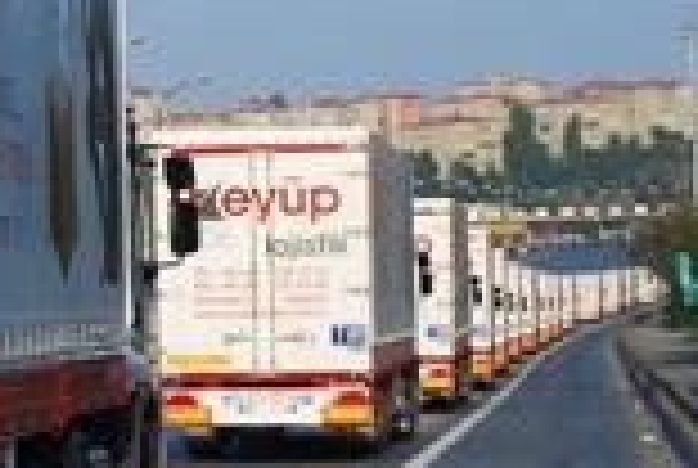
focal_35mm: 243
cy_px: 104
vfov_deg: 5.7
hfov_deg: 8.3
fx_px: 4721
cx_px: -207
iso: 100
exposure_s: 1/250
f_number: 8
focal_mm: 48
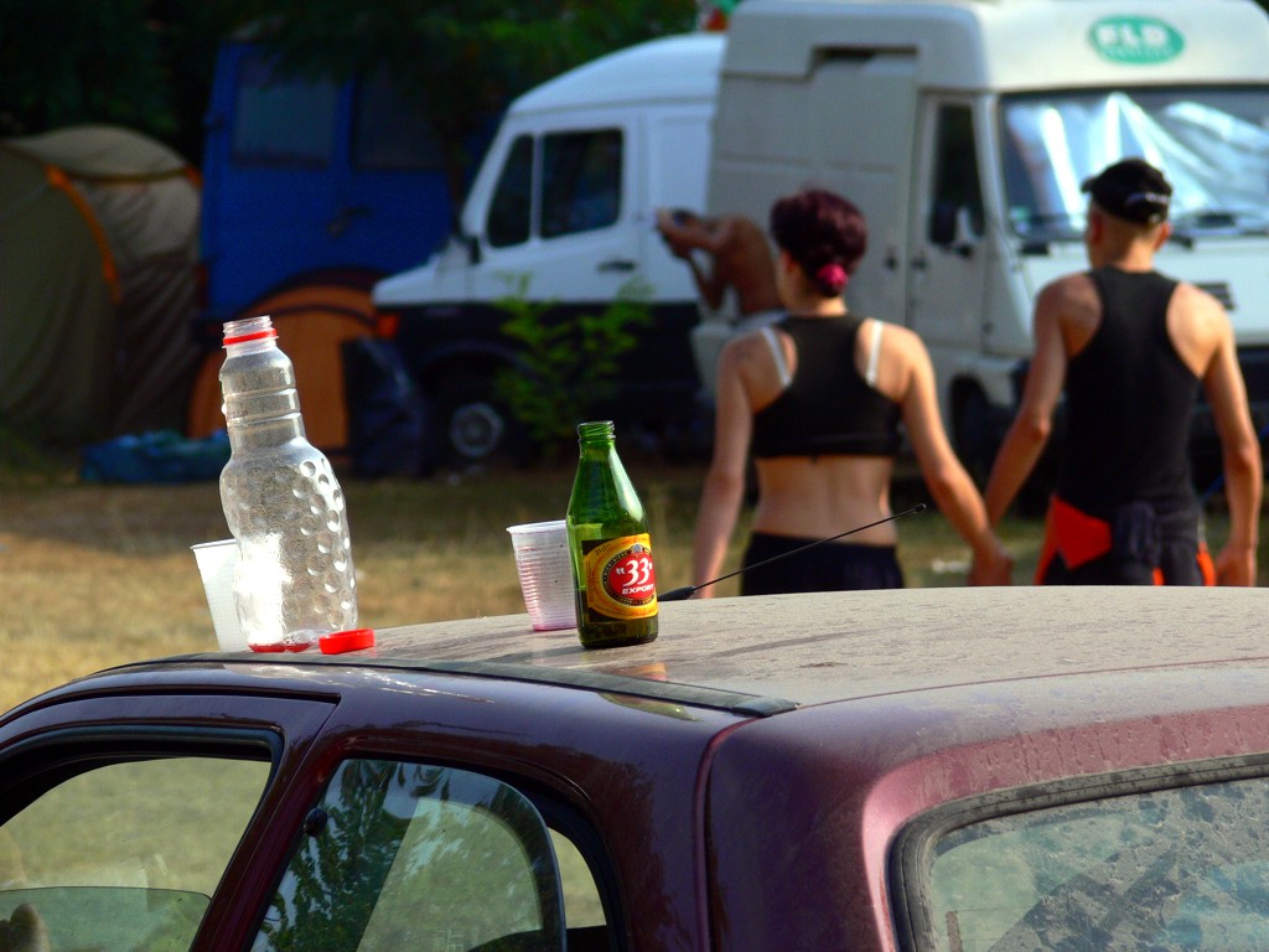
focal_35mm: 294
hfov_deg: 6.7
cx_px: 634
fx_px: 10778
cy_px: 476
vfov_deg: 5.1
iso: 100
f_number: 5.6
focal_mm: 62.2
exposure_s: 1/500
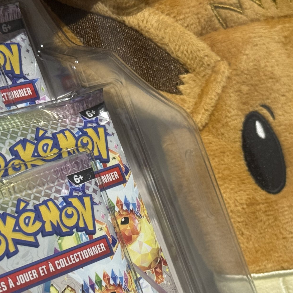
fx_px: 843
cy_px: 193
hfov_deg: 19.7
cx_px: 139
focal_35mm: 88
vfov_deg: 19.7
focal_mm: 6.76
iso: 250
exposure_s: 1/60
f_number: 1.78
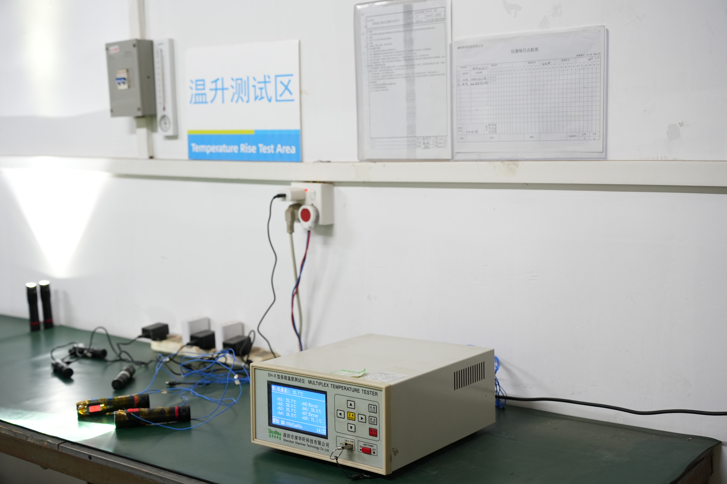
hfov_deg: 45.4
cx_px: 364
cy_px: 242
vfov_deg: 31.2
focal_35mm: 43
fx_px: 868
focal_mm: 43
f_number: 4
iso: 1000
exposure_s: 1/50
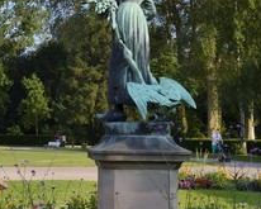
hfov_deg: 22.7
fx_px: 649
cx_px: 118
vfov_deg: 18.3
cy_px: 94
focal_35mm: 84
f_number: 10
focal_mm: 44
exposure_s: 1/250
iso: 200
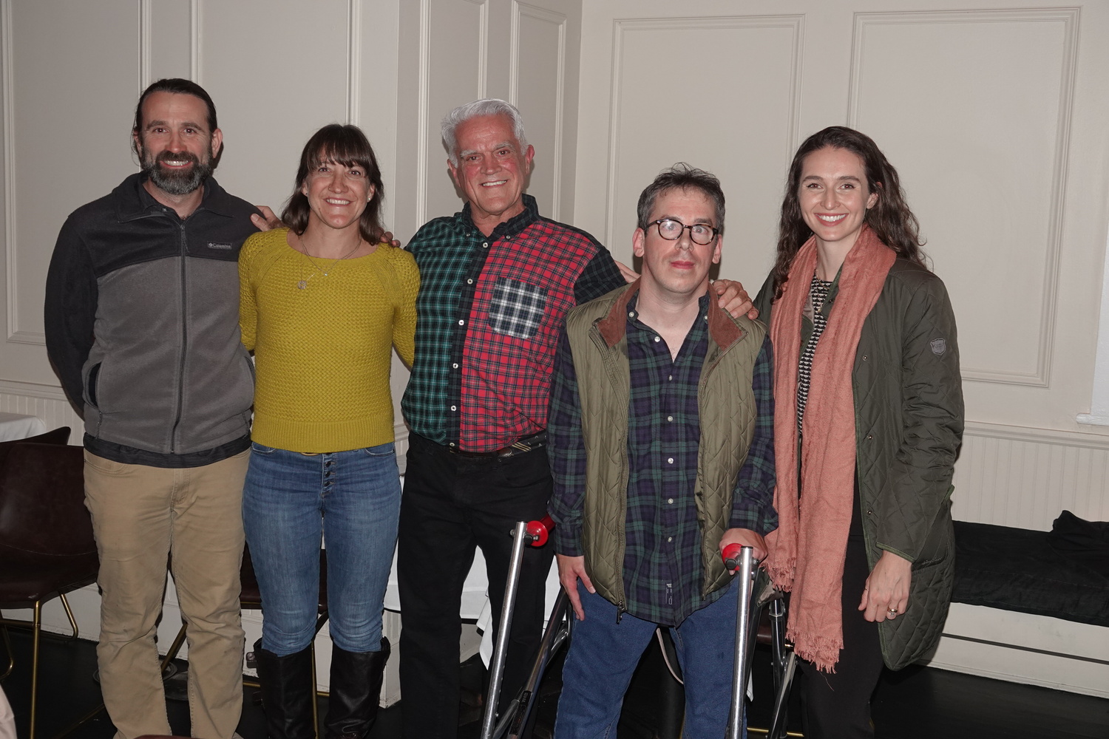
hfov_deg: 47.4
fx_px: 1263
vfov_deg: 32.6
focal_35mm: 41
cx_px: 554
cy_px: 370
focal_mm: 15.17
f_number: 3.2
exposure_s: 1/50
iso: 400
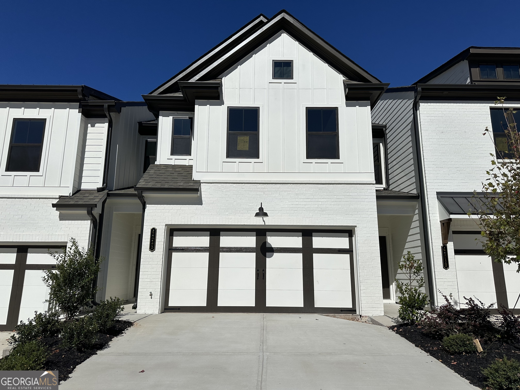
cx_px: 260
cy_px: 195
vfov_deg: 56.8
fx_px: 361
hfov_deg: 71.6
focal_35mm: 24
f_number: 1.78
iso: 80
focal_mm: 6.86
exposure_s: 1/18519
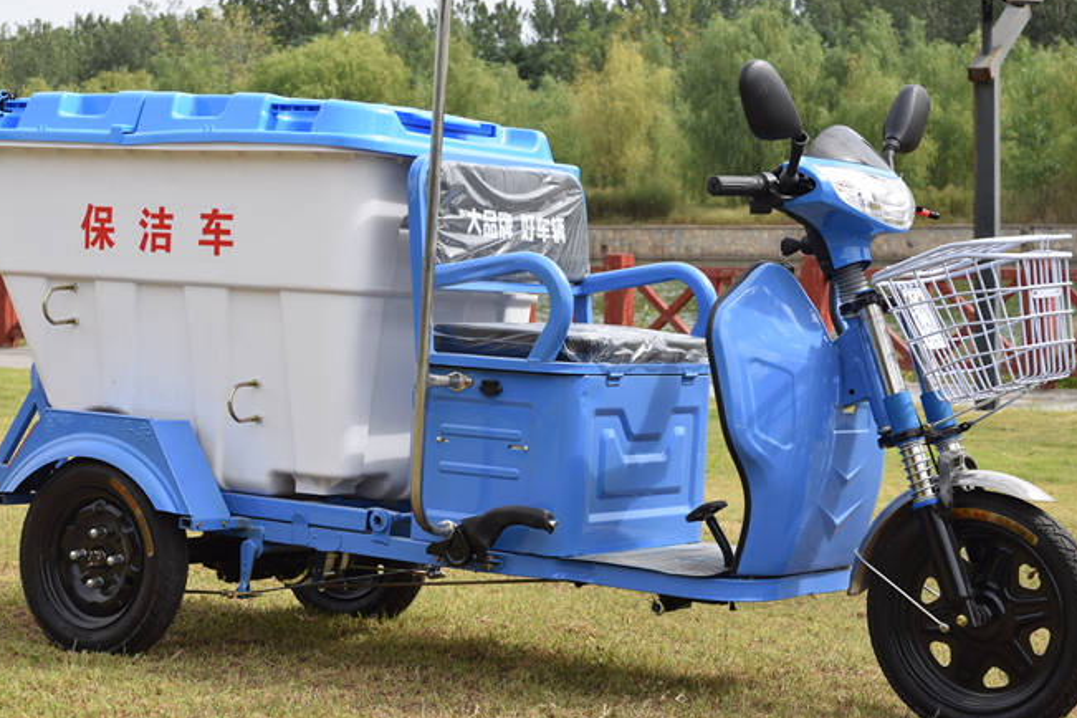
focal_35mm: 83
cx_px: 506
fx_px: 2483
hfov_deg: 24.5
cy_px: 290
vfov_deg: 16.4
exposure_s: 1/250
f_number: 8
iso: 100
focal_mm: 40
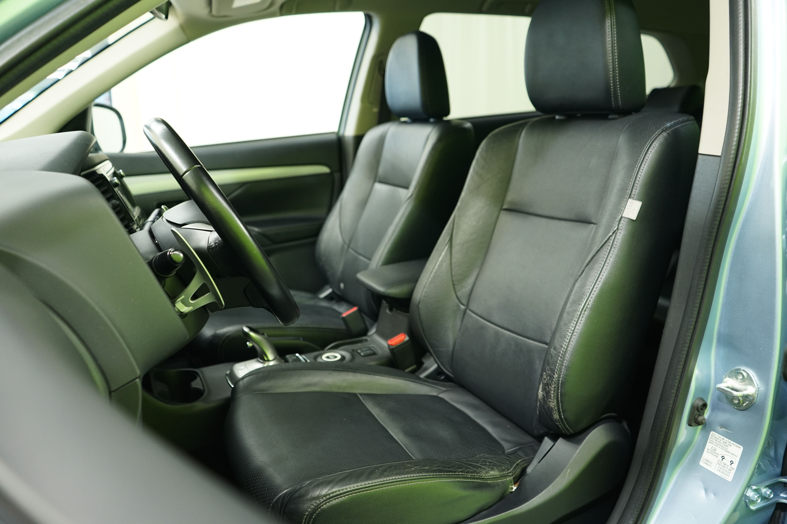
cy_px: 262
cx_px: 394
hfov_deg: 65.5
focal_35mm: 28
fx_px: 612
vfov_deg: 46.4
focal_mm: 28
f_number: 3.5
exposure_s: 1/25
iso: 1000
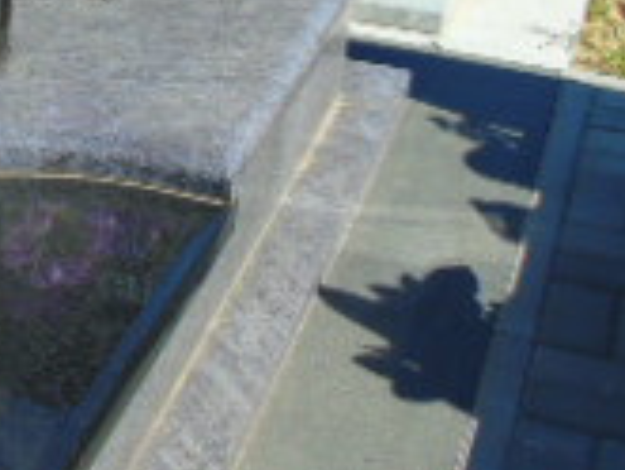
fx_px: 1753
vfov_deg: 15.1
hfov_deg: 18.8
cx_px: -182
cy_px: 72
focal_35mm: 97
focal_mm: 4.4
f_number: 3.4
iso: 80
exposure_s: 1/800
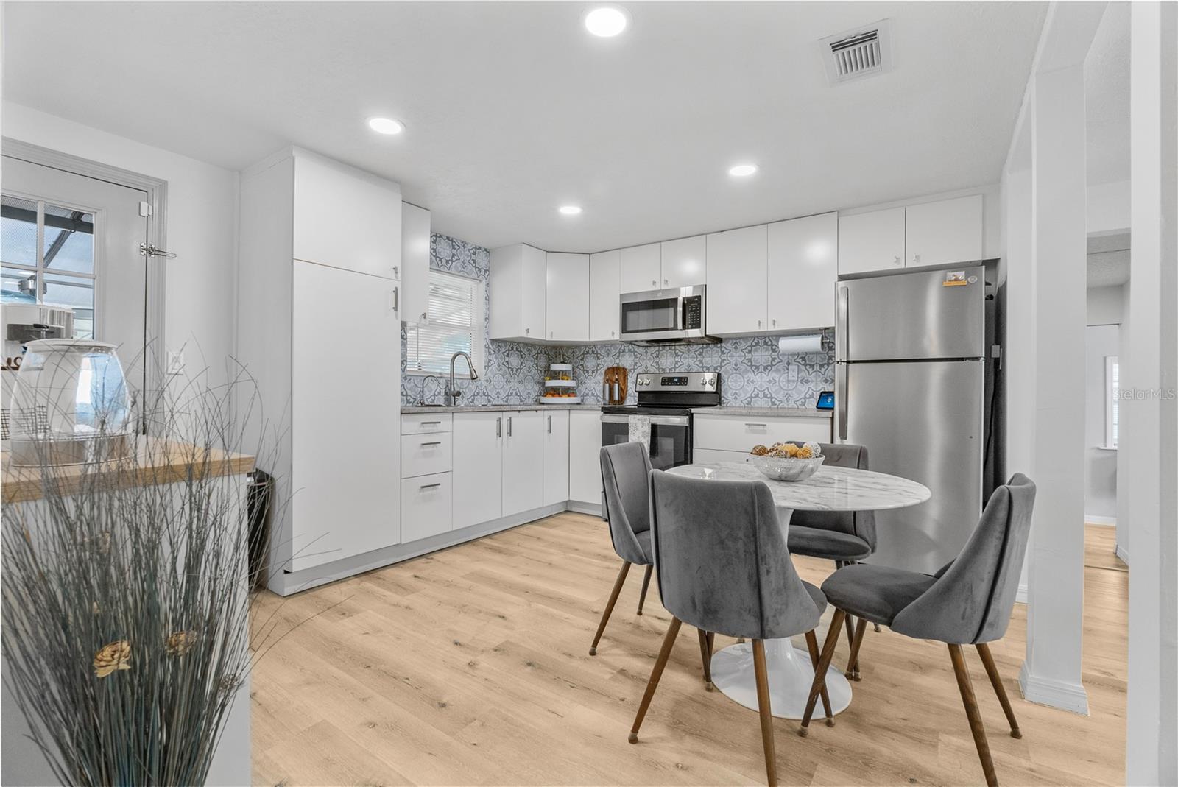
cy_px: 394
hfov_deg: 96.7
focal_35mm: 16
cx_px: 589
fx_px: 524
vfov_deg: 73.8
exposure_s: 1/30
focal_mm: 16
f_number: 9
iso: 1600
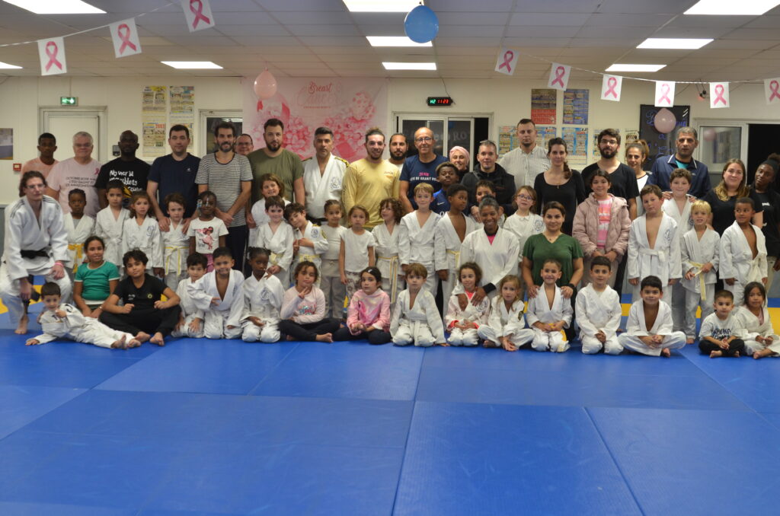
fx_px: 908
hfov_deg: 46.5
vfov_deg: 31.7
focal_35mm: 42
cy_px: 258
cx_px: 390
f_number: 4
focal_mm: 28
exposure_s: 1/60
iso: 500
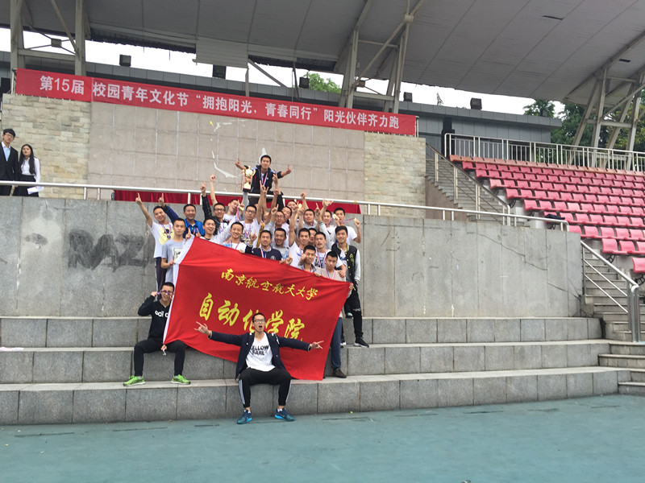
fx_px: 540
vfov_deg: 48.2
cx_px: 322
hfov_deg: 61.7
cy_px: 242
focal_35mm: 29
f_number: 2.2
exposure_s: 1/147
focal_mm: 4.15
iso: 32
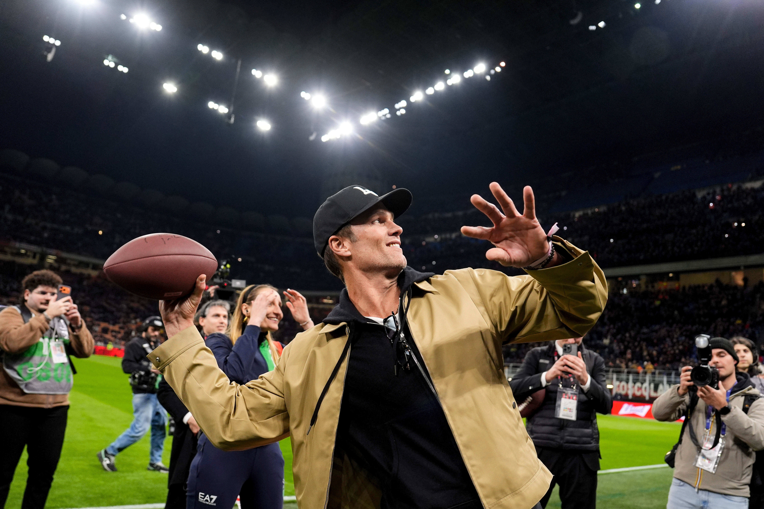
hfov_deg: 73.7
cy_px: 254
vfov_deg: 53.1
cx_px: 382
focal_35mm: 24
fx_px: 509
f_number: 2.8
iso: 2000
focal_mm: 24
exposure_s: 1/1250
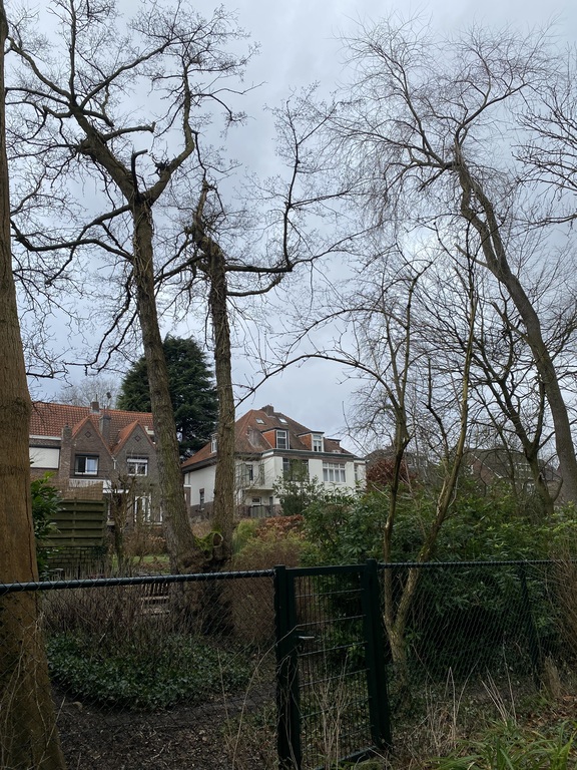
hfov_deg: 53.1
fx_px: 578
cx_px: 288
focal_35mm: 26
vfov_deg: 67.3
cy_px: 385
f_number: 1.8
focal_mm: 4.25
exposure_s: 1/1182
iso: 32
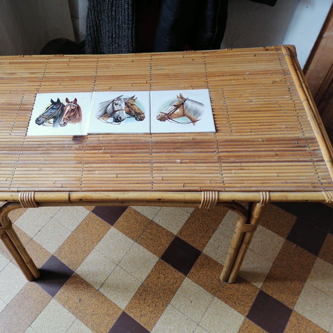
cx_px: 125
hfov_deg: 50.6
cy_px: 166
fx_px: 348
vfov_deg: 51.1
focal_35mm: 32
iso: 243
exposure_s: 1/33.3
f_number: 1.8
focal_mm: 5.3
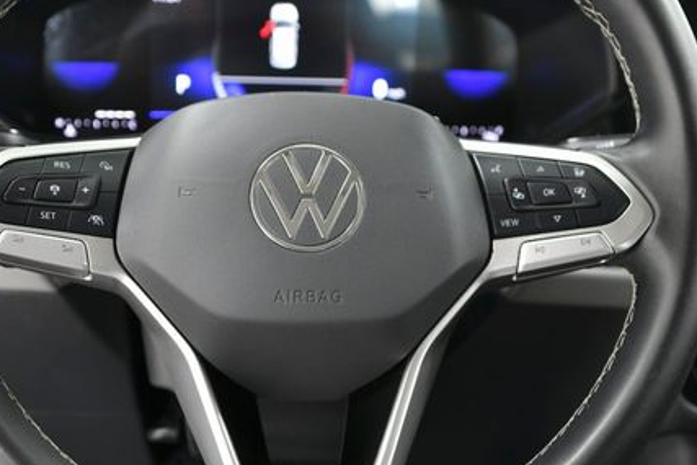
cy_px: 324
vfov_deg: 21.5
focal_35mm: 63
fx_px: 1220
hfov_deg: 31.8
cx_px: 295
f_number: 4.5
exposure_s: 1/80
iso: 1000
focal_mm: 42
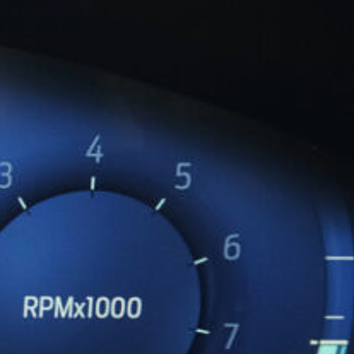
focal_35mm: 126
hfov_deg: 12.1
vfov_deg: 13.7
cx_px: -375
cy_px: 331
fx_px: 1458
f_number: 9
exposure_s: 1/60
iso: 2000
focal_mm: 19.7
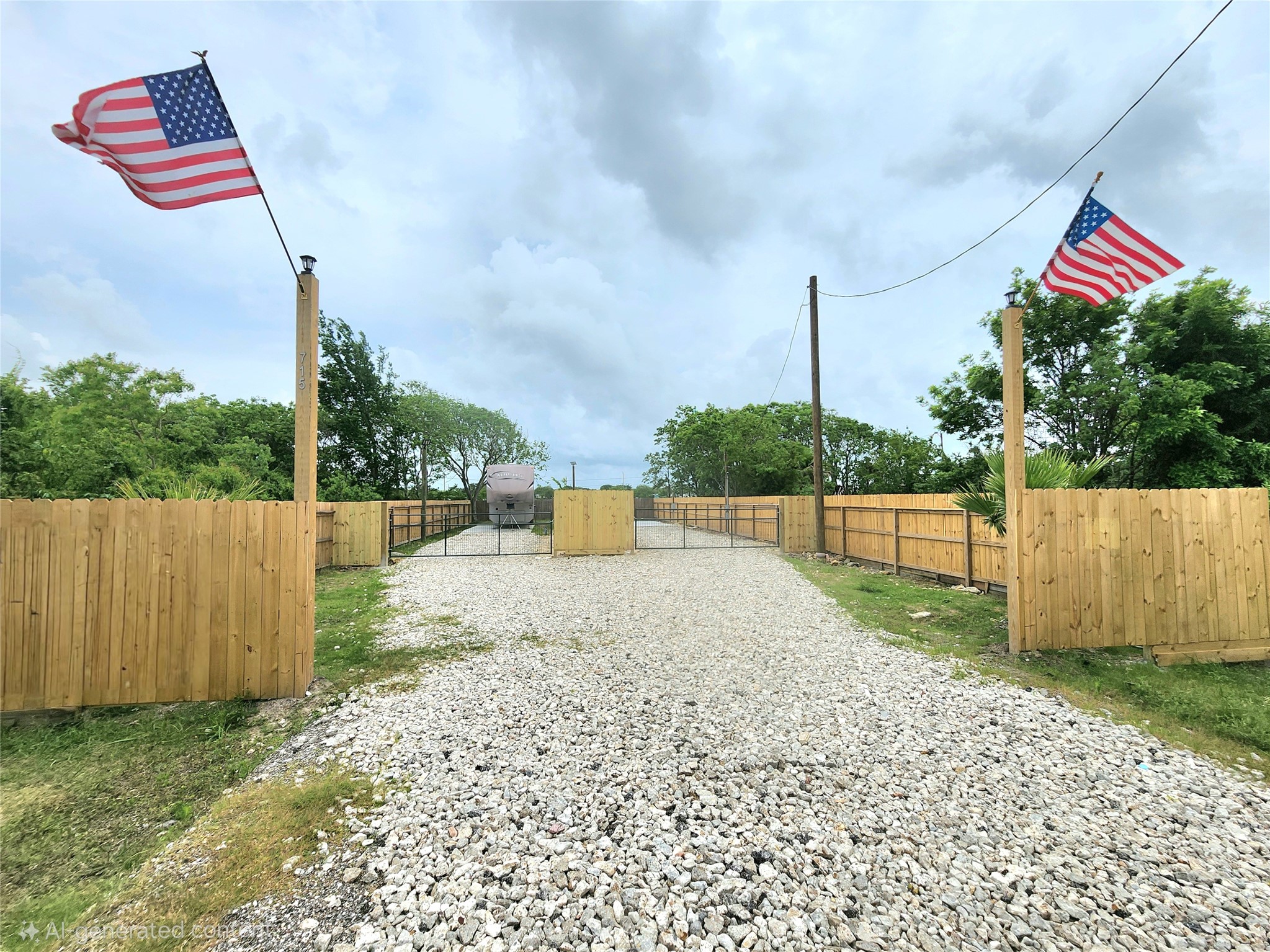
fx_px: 477
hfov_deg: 106.2
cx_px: 635
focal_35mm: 13
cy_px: 476
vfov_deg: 89.9
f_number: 2.2
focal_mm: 2.2
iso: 50
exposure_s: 1/5000
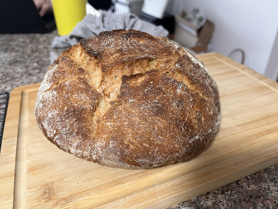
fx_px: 209
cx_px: 139
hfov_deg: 67.3
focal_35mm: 26
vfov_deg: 53.1
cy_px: 104
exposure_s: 1/60
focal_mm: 5.1
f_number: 1.6
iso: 320
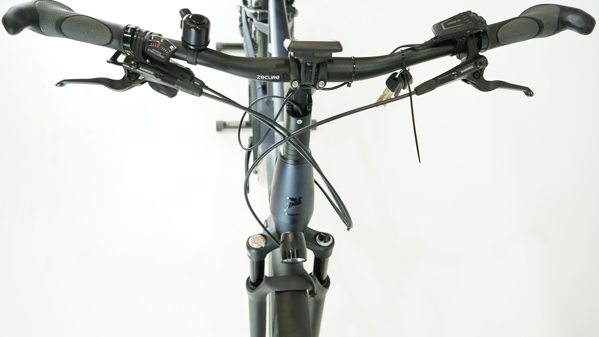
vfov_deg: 38.9
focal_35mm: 30
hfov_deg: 64.3
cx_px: 301
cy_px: 188
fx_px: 477
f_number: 5.6
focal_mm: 28
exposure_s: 1/200
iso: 2500
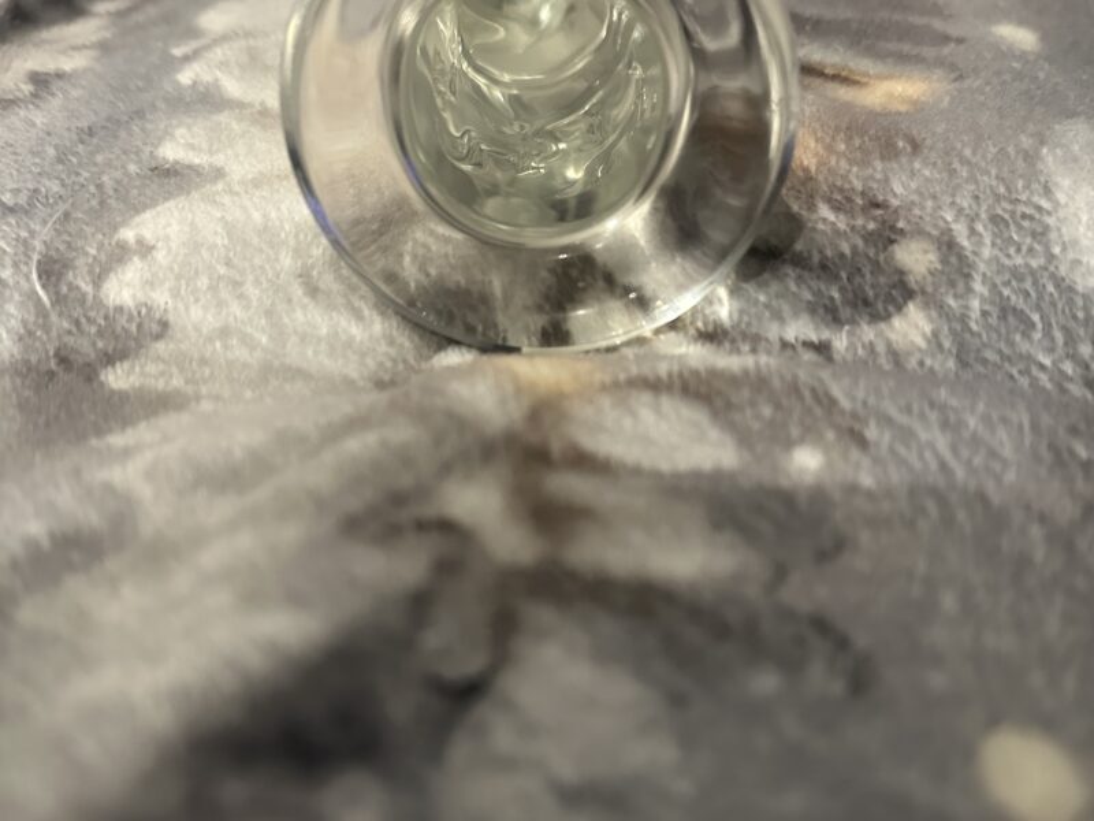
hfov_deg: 71.6
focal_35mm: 24
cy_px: 410
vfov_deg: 56.8
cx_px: 547
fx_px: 758
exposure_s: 1/33
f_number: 1.78
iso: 800
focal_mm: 6.86
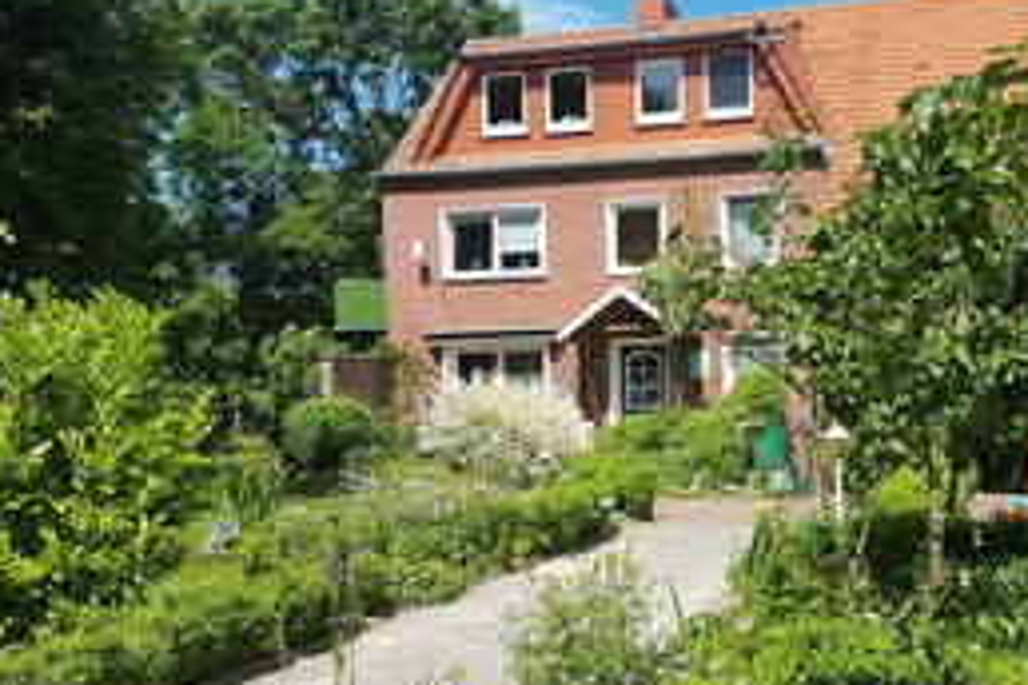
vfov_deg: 31.9
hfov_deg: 45.4
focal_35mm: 42
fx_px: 1199
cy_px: 354
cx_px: 721
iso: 40
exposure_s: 1/1560
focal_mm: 4.2
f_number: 1.7
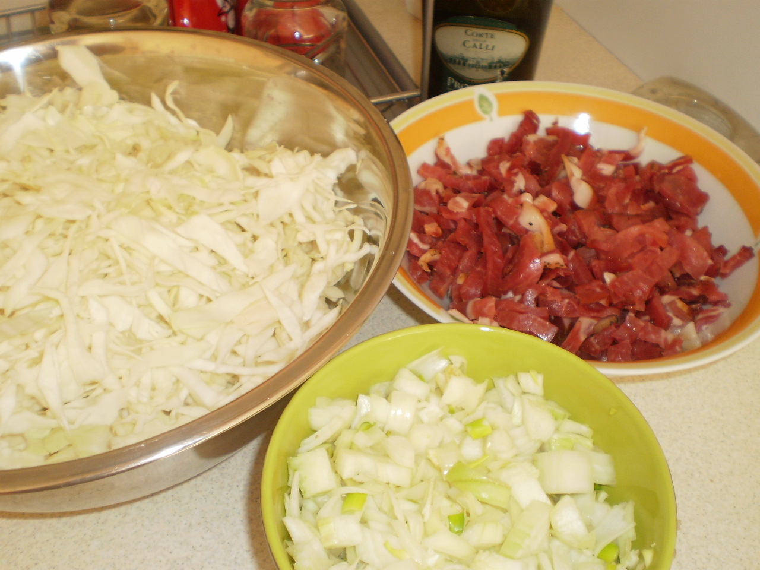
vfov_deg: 39.7
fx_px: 790
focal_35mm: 36
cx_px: 380
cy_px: 285
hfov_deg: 51.4
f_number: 3.1
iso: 125
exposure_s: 1/30
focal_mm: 6.3
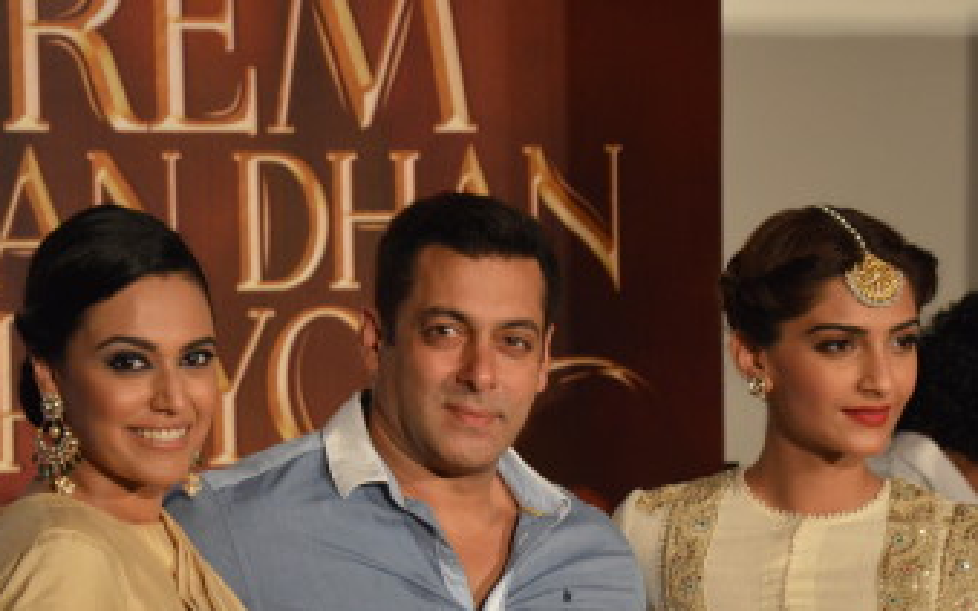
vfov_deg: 4.6
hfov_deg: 7.4
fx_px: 7568
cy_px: 506
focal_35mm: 284
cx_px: 476
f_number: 5.6
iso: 1000
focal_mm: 105
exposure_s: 1/60
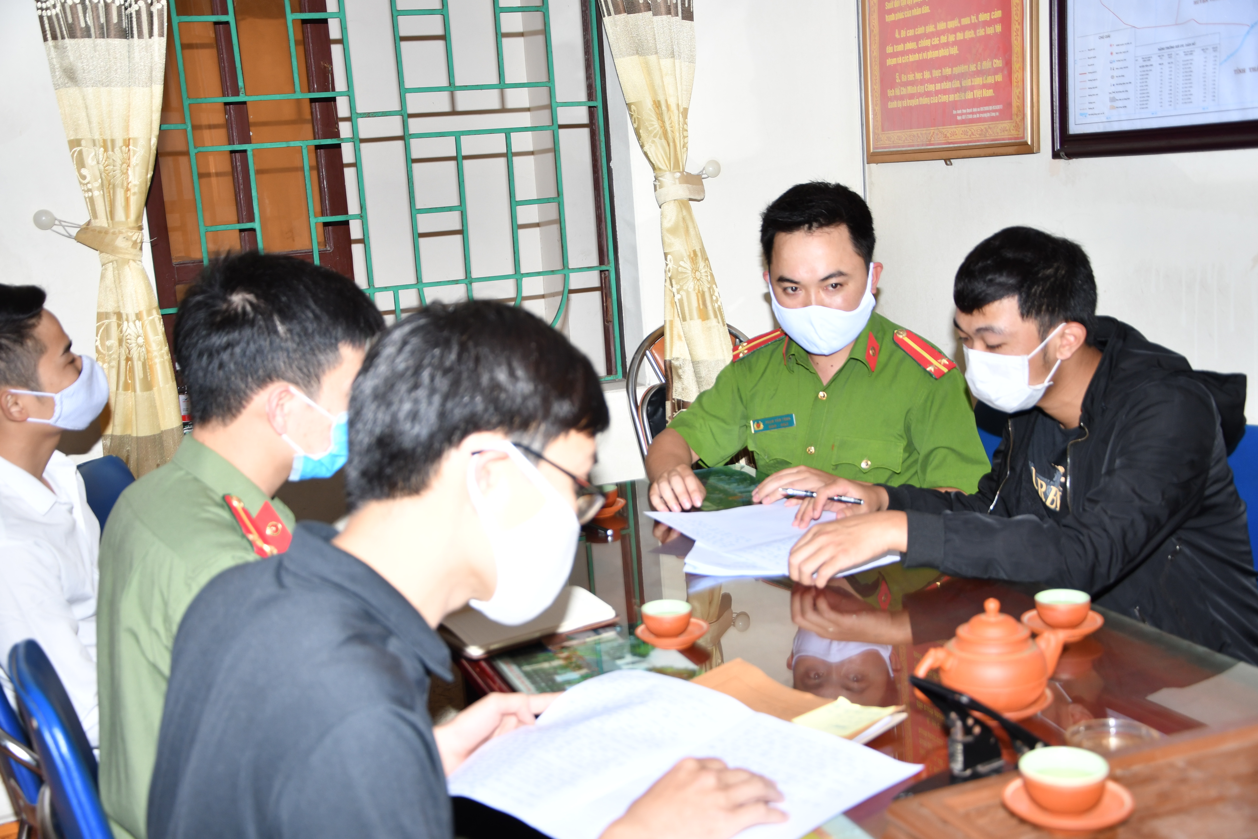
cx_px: 629
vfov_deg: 31.9
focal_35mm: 42
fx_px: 1468
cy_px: 420
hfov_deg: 46.4
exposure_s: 1/200
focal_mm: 28
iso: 250
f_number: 4
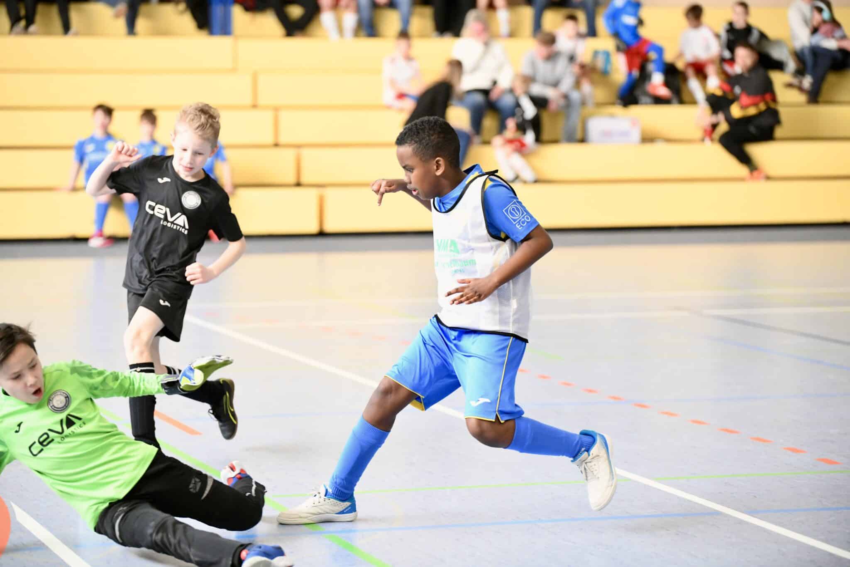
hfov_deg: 16.8
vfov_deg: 11.2
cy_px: 284
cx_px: 425
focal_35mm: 122
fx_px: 2880
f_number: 2.8
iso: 5000
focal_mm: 122
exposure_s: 1/1250
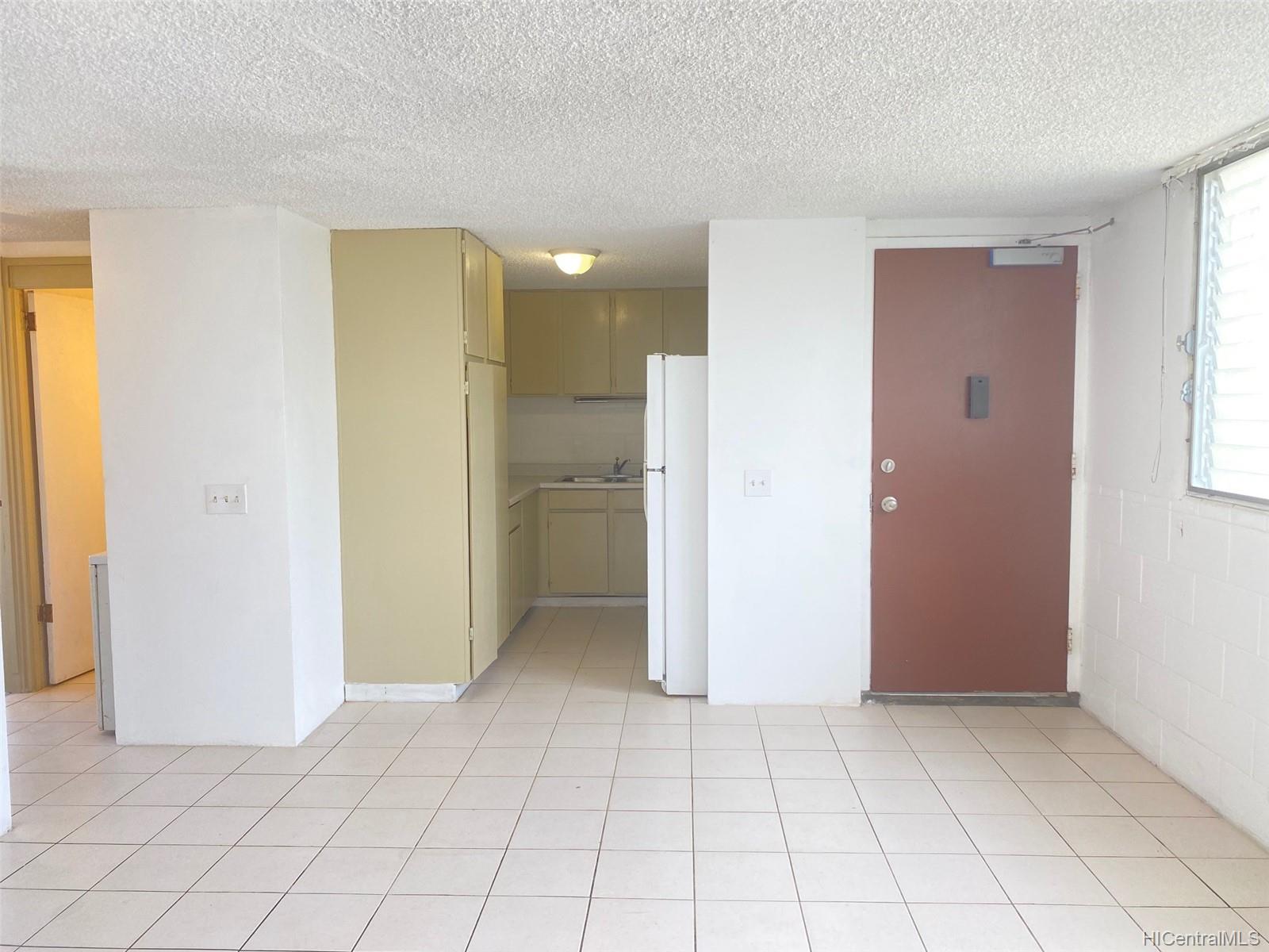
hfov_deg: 67.3
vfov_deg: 53.1
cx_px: 634
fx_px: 953
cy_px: 476
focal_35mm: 26
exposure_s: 1/121
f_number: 1.8
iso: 100
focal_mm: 4.25
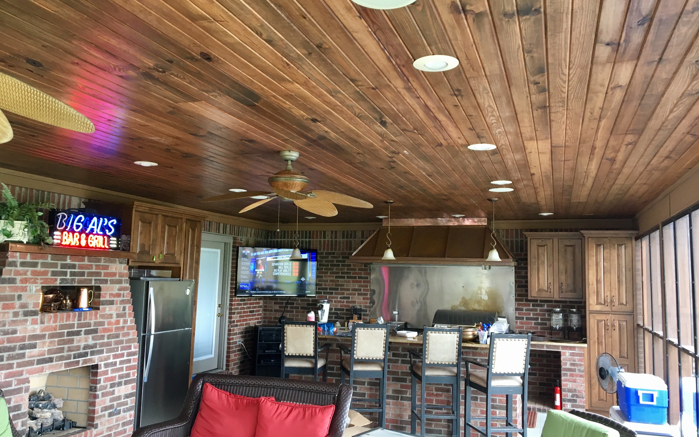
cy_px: 221
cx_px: 347
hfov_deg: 61.2
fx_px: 591
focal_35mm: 31
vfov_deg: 40.6
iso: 80
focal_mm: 4.15
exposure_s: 1/30
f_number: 2.2
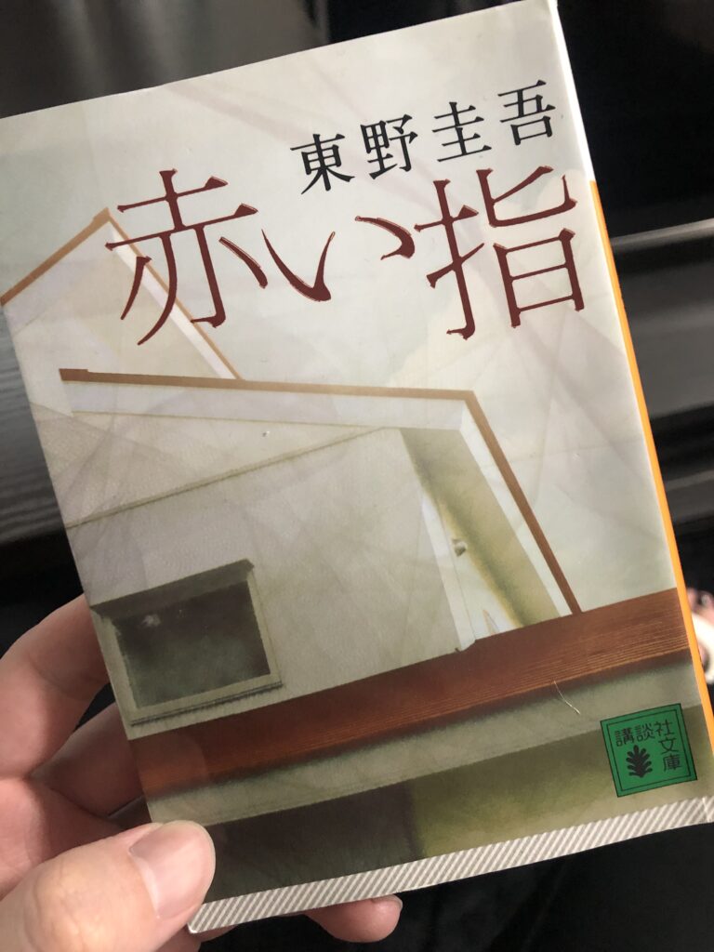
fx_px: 770
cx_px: 357
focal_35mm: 28
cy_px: 476
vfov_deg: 63.4
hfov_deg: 49.7
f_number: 1.8
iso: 100
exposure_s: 1/12
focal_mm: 3.99
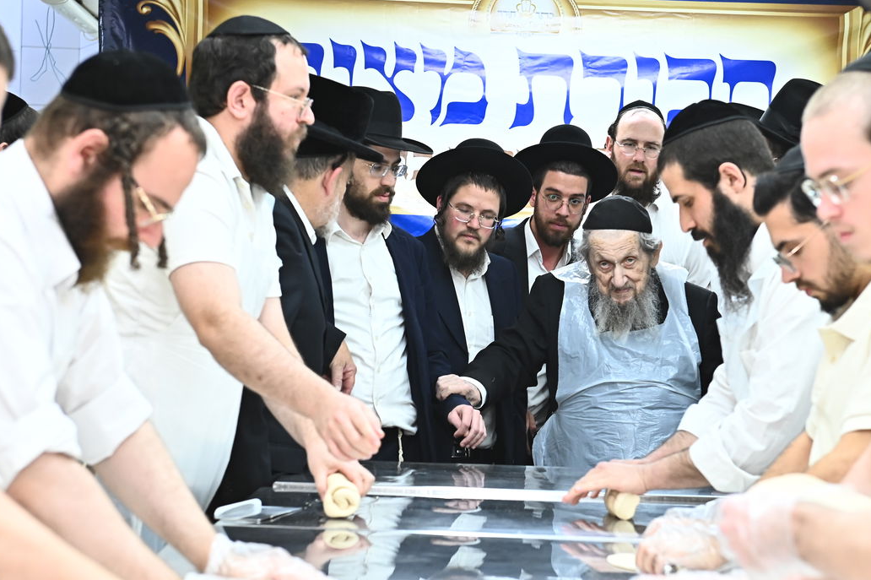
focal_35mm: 95
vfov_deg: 14.4
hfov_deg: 21.5
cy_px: 339
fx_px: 2297
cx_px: 487
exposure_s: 1/200
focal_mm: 70
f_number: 5
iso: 2500
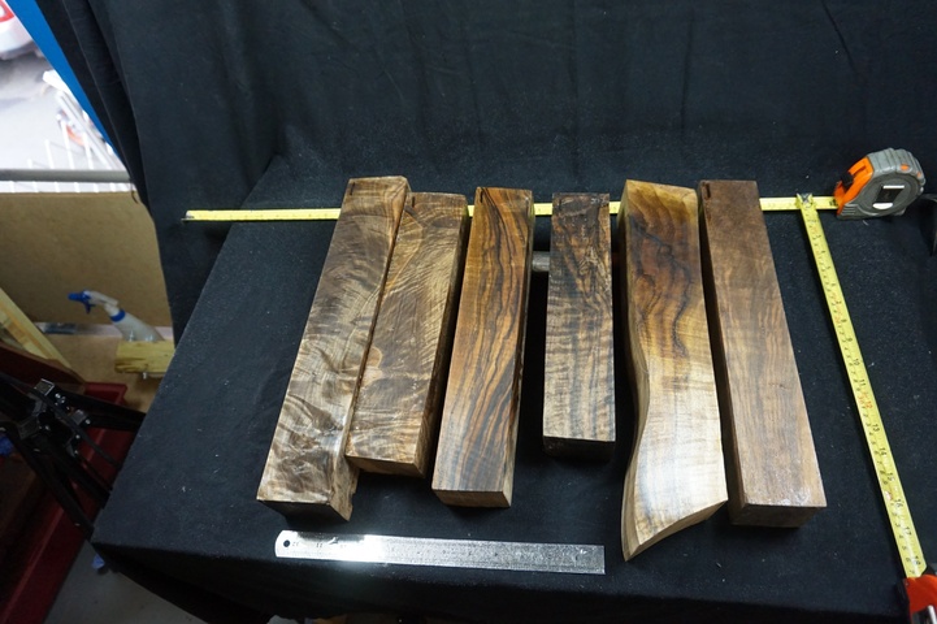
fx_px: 624
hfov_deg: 73.8
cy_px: 312
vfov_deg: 53.1
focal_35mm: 24
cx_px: 468
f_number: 3.5
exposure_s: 1/160
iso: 2000
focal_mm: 16
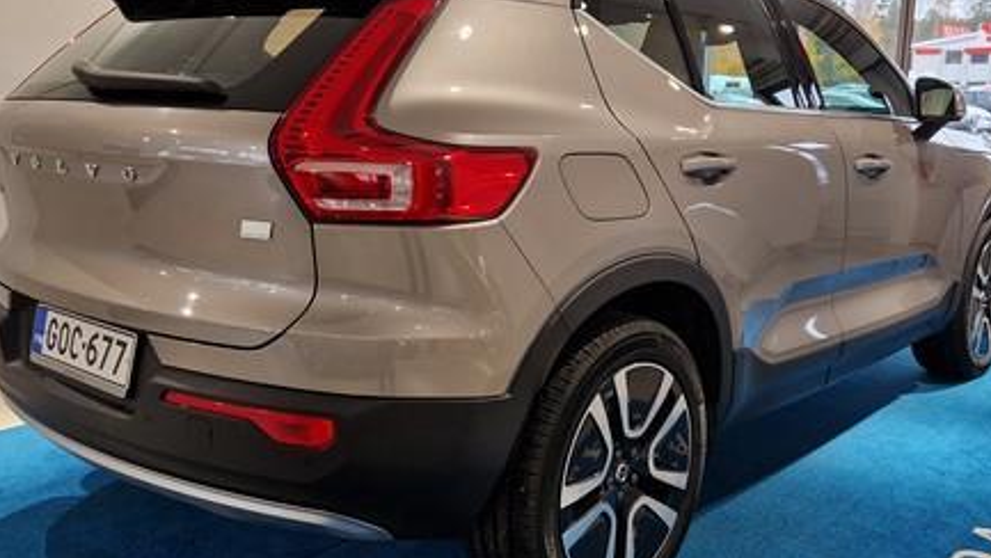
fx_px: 973
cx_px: 506
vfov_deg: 32.0
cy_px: 274
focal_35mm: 37
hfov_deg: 54.0
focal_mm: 5.4
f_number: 1.8
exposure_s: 1/180
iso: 125
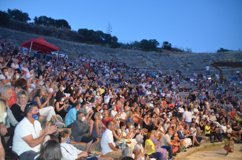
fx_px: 684
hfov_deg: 20.1
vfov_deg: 13.4
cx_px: 121
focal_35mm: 102
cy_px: 80
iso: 2800
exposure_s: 1/60
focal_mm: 68
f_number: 5.3
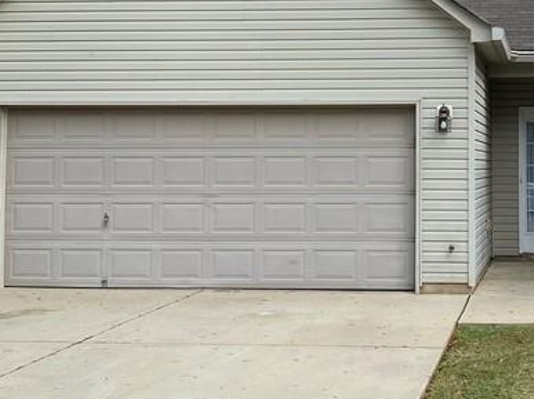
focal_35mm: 69
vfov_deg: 21.1
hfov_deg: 27.5
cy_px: 110
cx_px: 441
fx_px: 1064
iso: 32
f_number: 1.8
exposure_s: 1/2222
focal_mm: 4.25
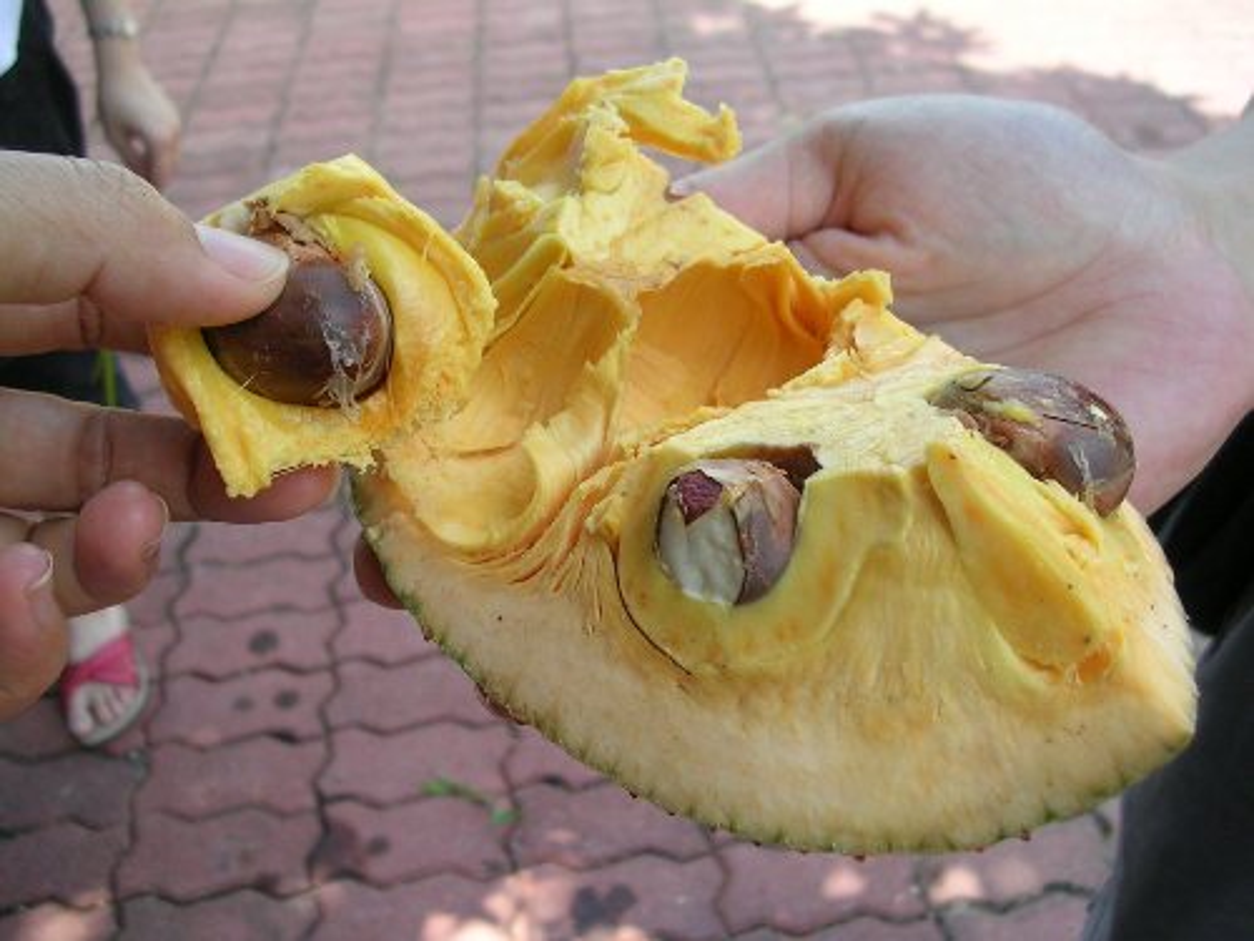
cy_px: 470
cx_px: 627
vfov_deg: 37.7
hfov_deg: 49.0
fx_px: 1377
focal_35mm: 38
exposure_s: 1/222
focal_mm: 5.8
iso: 50
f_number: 2.8
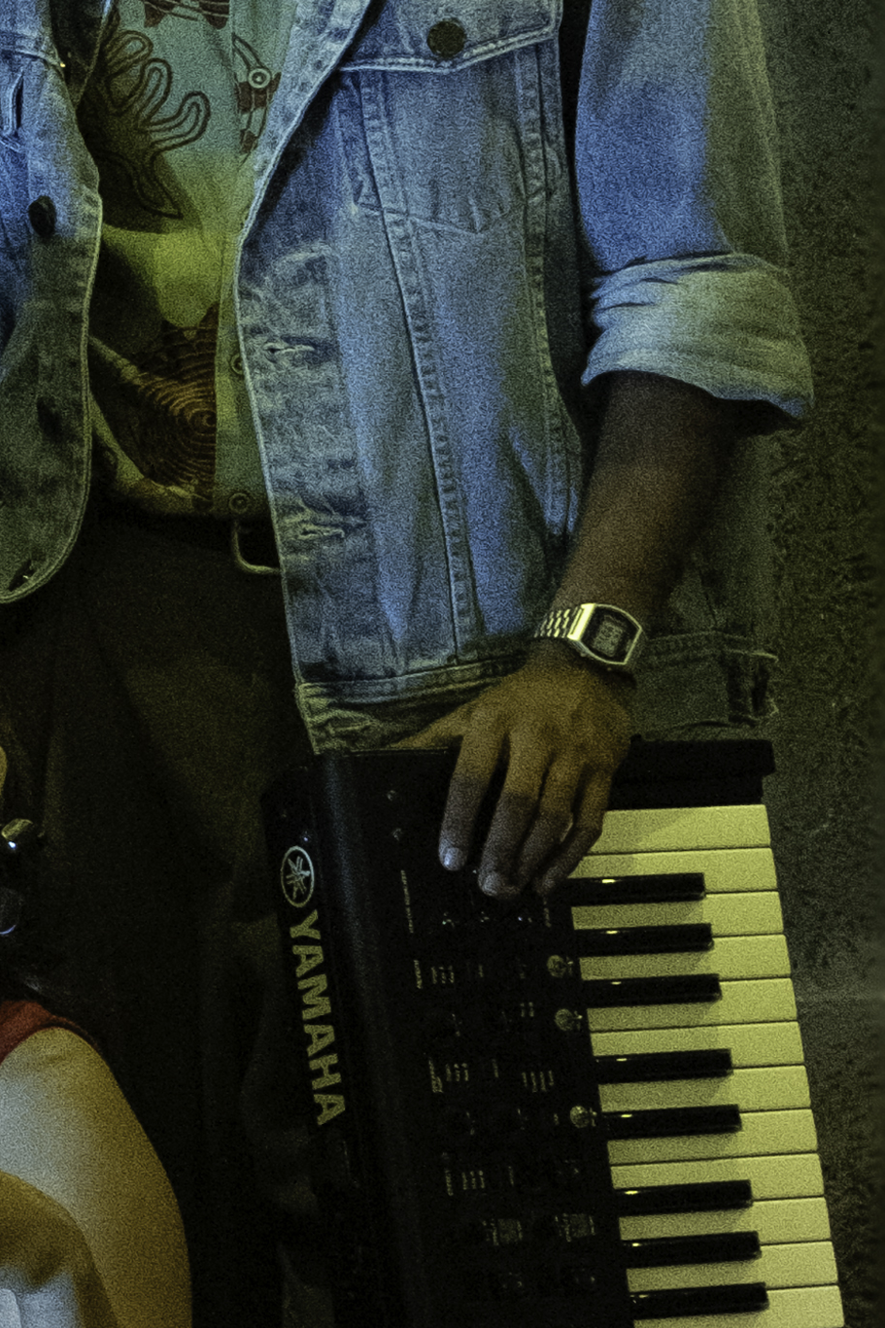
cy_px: 464
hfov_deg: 5.6
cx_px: -778
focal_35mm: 242
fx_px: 8925
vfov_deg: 8.5
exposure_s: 1/80
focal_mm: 35
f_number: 4.5
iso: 6400
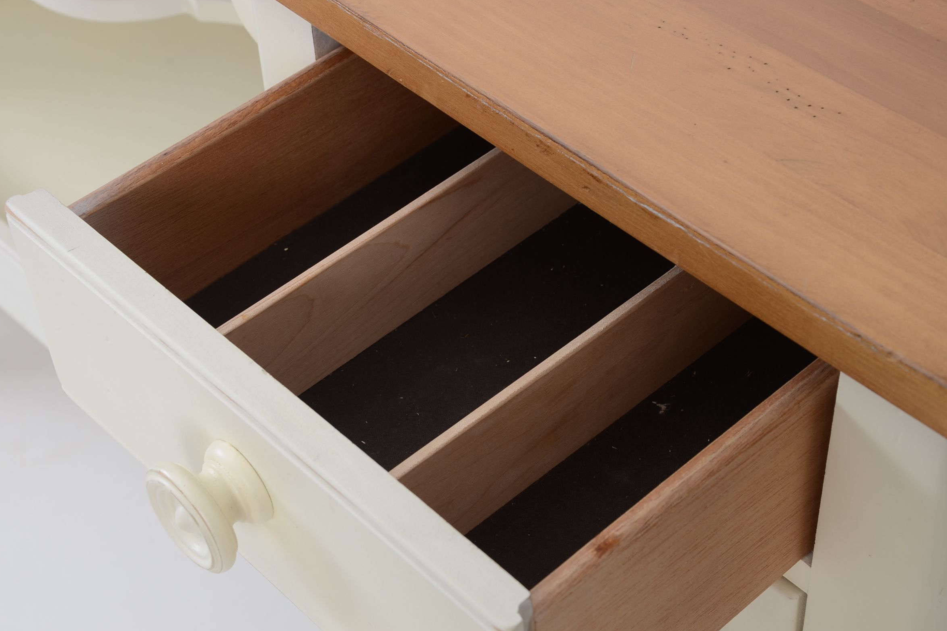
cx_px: 457
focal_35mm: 71
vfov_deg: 19.3
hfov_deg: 28.6
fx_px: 1855
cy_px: 320
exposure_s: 1/60
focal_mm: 45
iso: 200
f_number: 7.1
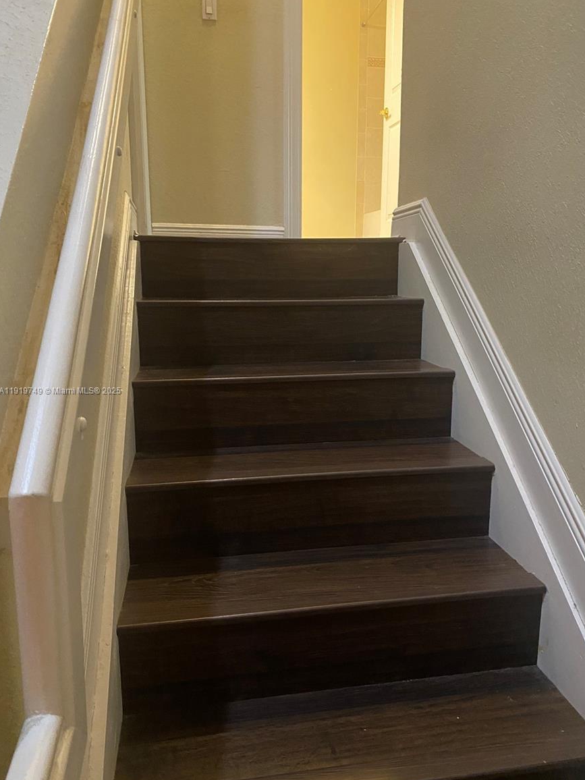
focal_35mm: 27
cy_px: 391
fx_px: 608
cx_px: 301
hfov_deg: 51.3
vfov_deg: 65.3
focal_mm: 4.25
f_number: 1.8
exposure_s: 1/40
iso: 500
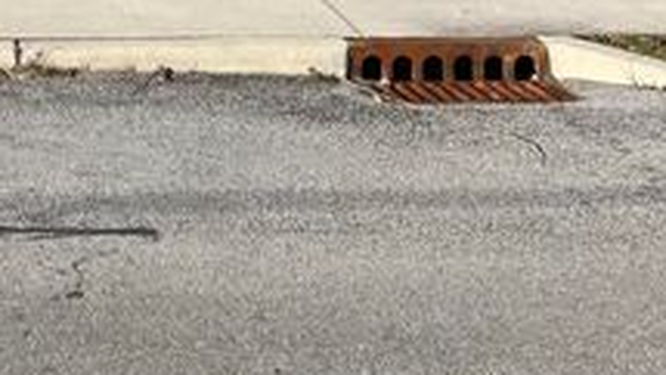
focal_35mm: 88
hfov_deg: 23.4
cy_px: -432
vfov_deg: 11.9
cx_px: 31
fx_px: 1554
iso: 50
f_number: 1.5
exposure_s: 1/4630
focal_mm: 5.7
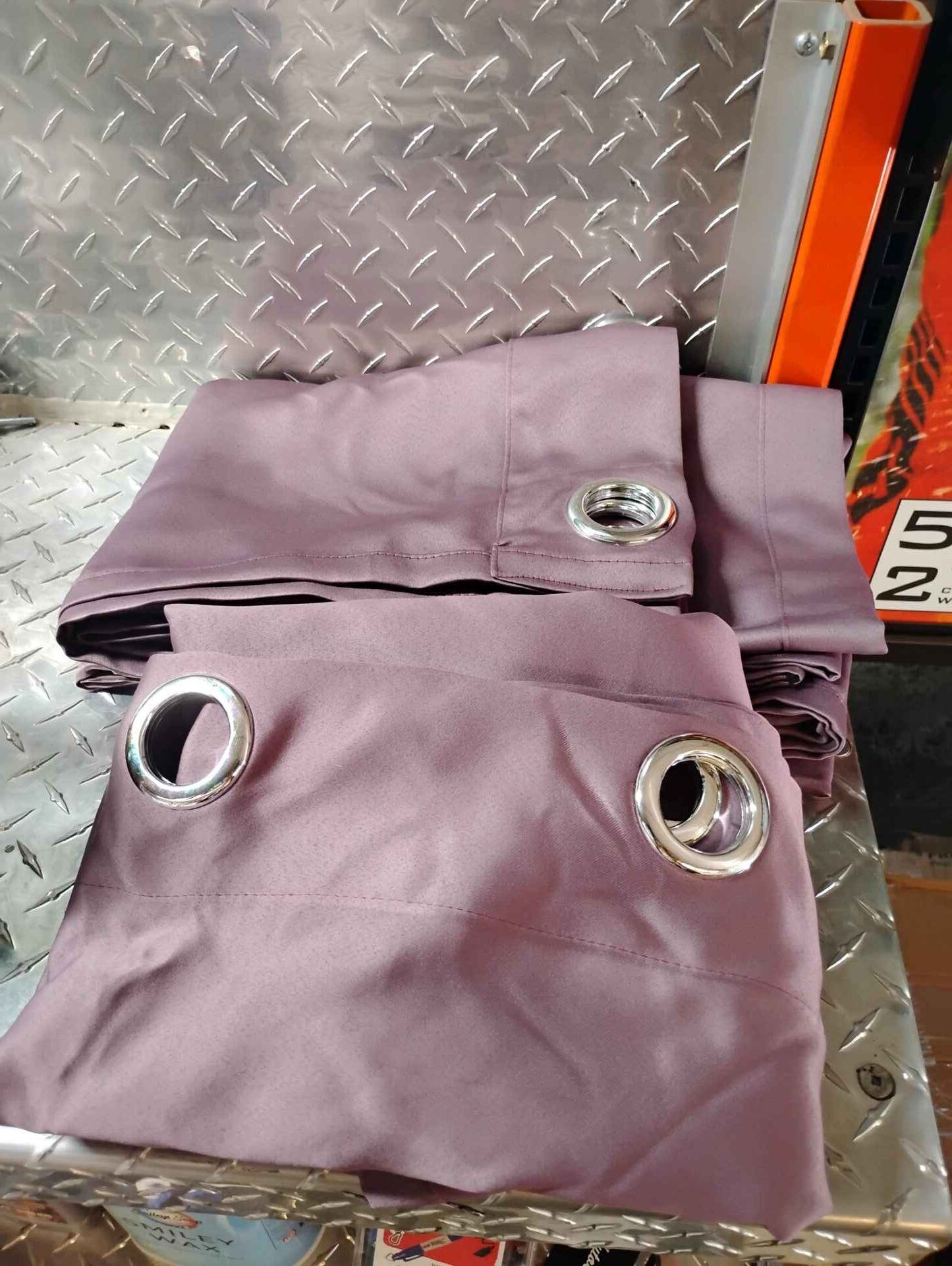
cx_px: 476
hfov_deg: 49.8
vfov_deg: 63.4
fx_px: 1024
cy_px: 633
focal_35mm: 28
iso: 1503
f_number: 1.8
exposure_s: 1/40
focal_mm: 4.26
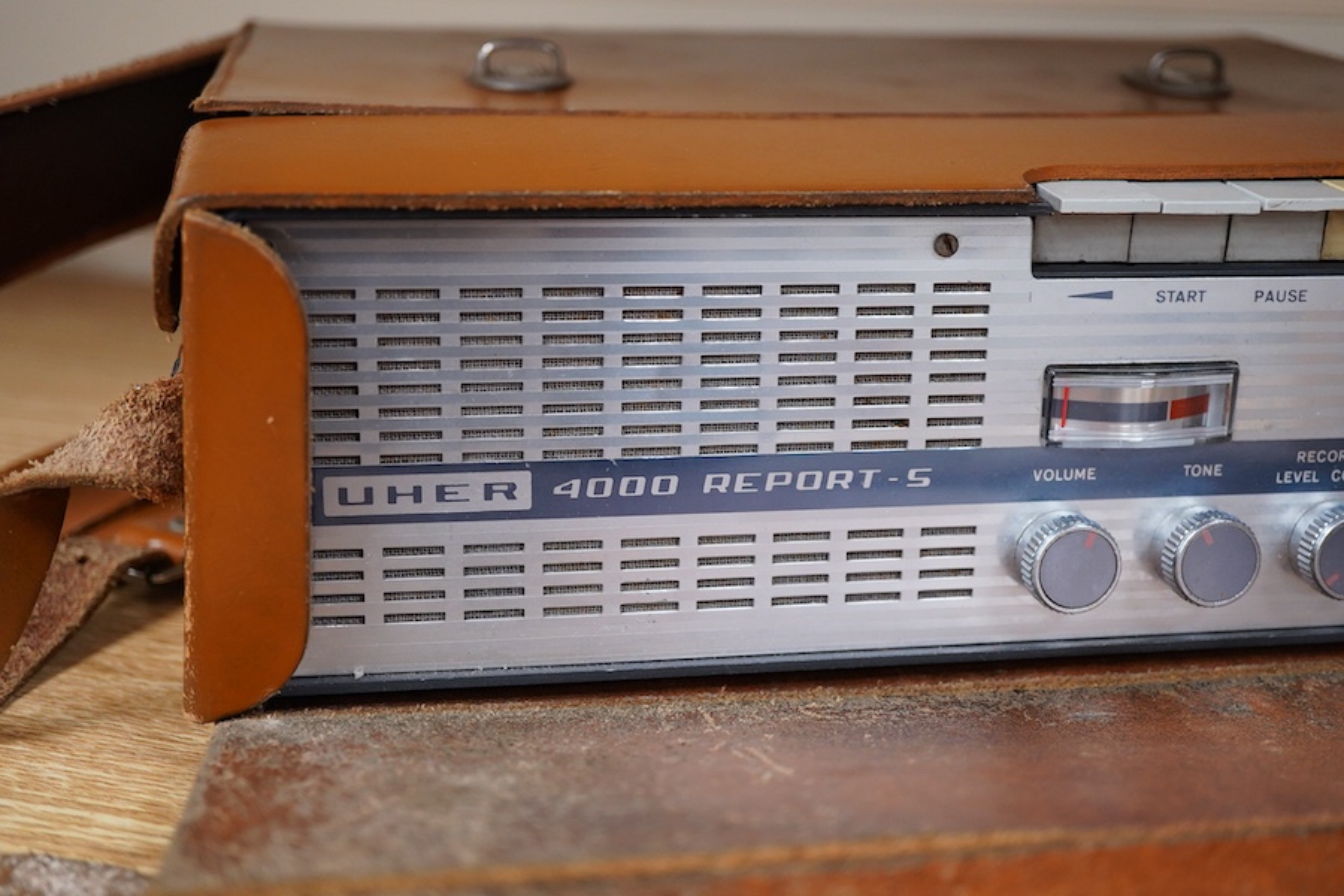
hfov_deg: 43.6
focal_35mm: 45
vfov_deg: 29.9
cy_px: 448
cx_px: 672
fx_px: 1680
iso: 1250
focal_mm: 30
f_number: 3.5
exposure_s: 1/125
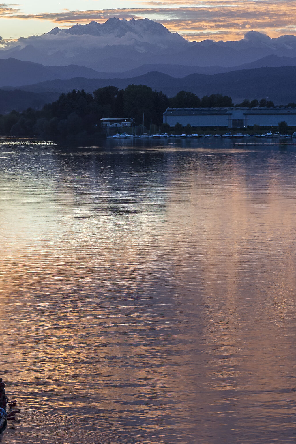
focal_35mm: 117
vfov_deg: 17.5
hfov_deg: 11.7
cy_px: 190
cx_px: 99
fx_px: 1442
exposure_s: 1/80
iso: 640
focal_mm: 50
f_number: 8
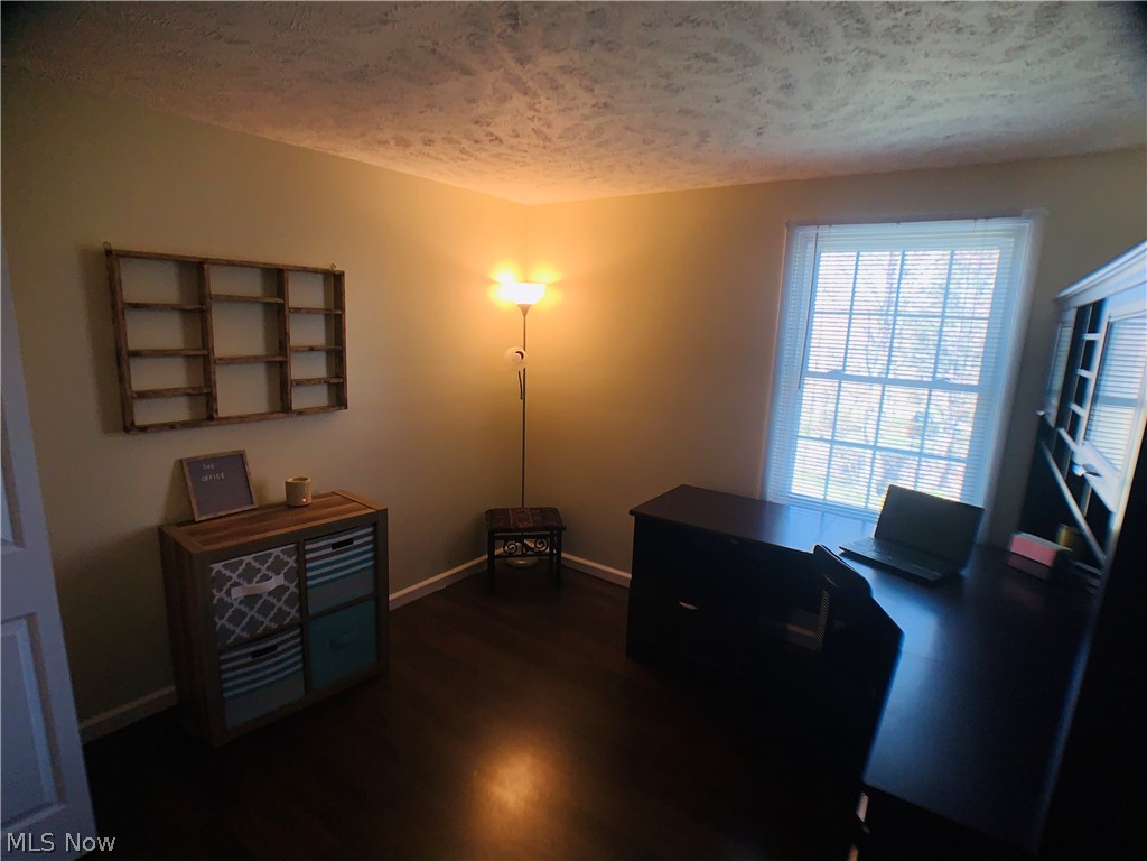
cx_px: 574
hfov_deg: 67.3
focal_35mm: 26
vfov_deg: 53.1
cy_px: 430
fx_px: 862
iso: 25
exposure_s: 1/69
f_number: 1.8
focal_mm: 4.25
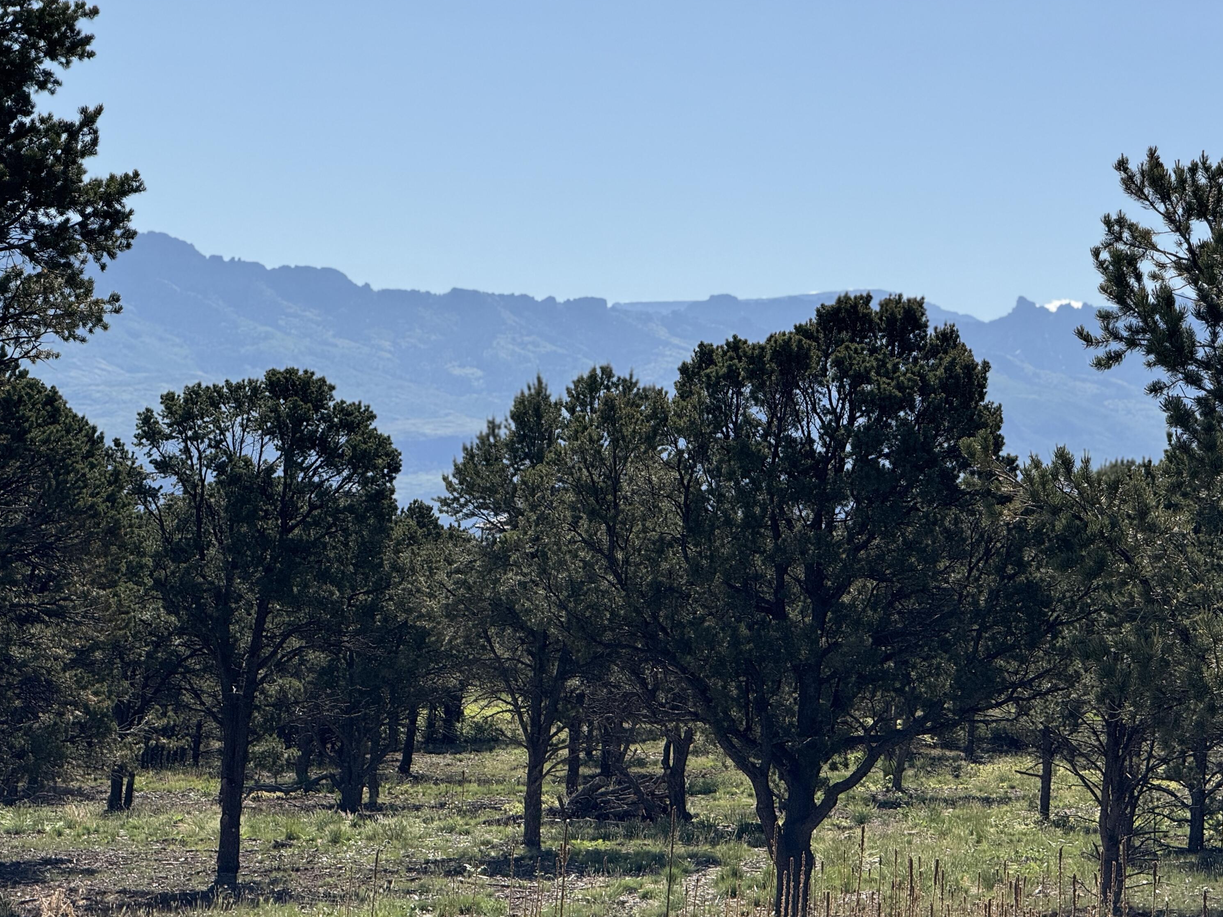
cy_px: 457
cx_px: 613
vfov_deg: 12.2
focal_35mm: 121
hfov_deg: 16.3
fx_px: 4275
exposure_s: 1/2525
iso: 50
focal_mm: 15.66
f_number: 2.8
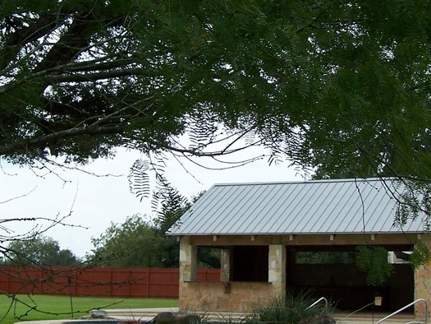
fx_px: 922
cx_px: 228
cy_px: 146
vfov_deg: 19.9
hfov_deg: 26.3
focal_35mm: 74
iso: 80
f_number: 4
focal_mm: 6.3
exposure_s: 1/800
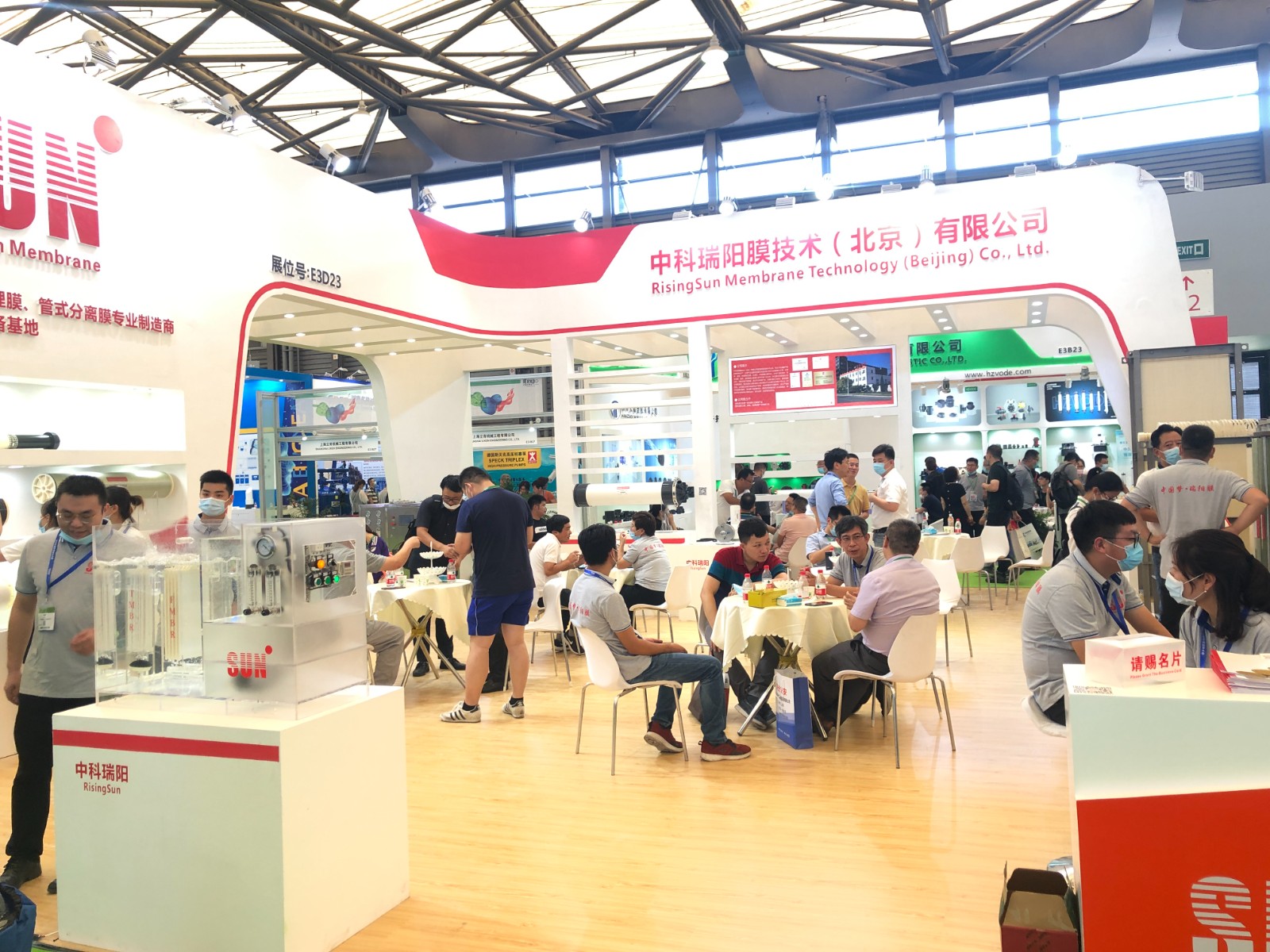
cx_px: 635
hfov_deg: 63.4
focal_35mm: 28
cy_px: 476
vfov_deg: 49.7
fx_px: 1027
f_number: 1.8
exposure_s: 1/50
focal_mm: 3.99
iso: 25
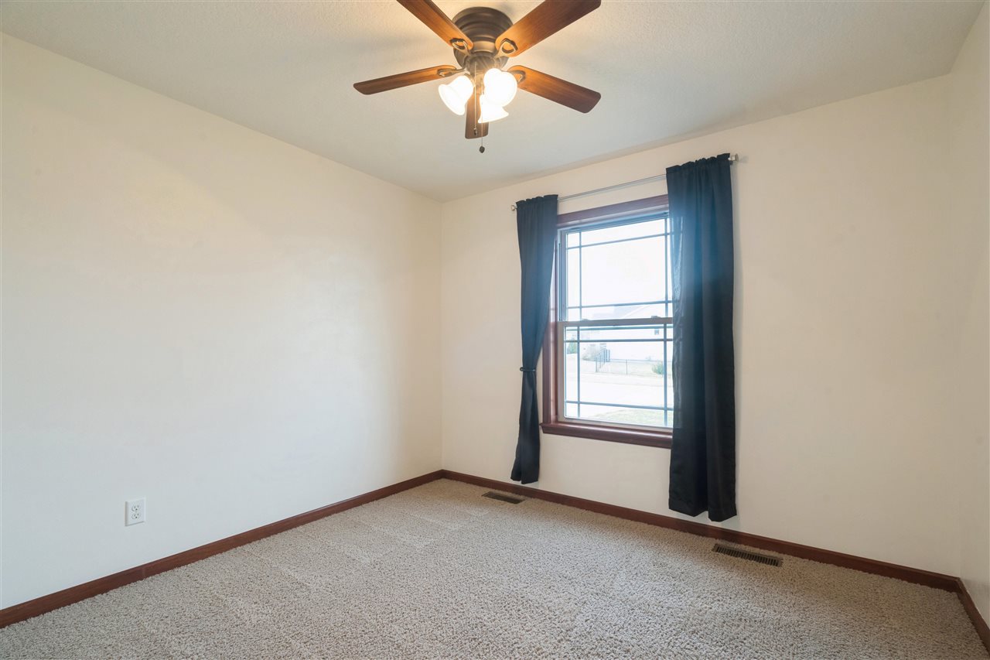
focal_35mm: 16
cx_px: 495
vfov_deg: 73.7
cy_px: 330
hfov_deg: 96.7
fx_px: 440
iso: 400
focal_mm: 16
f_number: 10
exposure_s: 1/5
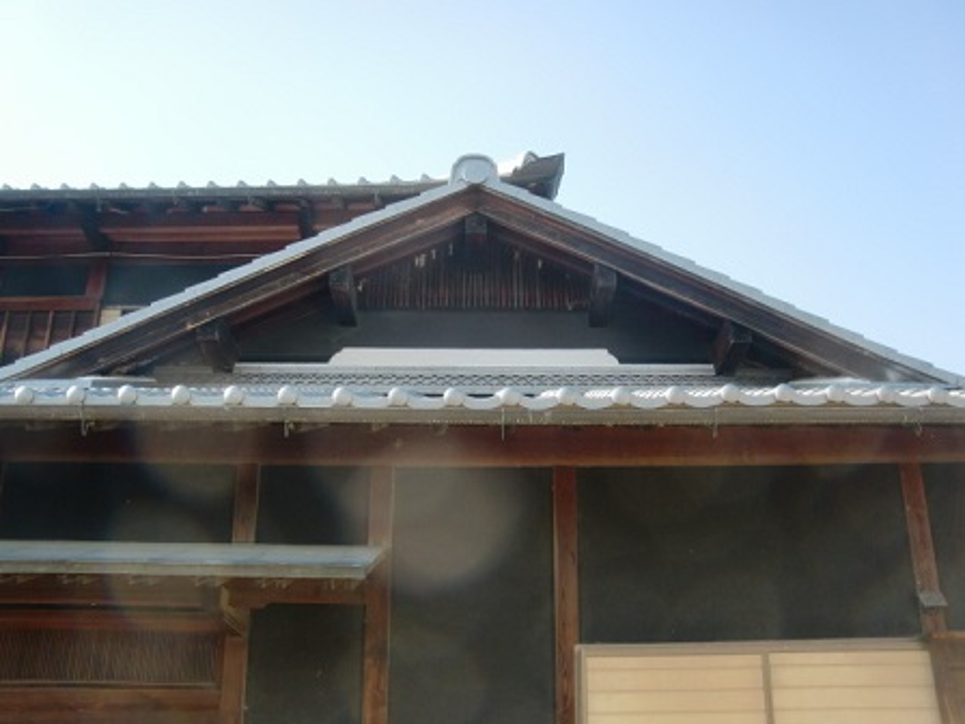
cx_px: 482
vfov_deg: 37.7
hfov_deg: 49.0
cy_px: 362
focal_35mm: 38
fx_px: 1059
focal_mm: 6.66
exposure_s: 1/160
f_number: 3.9
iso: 64
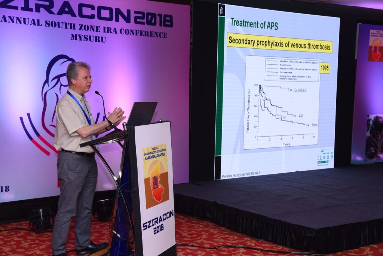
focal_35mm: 52
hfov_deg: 38.2
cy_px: 128
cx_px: 192
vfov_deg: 26.0
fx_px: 554
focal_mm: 52
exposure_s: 1/125
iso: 800
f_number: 6.3
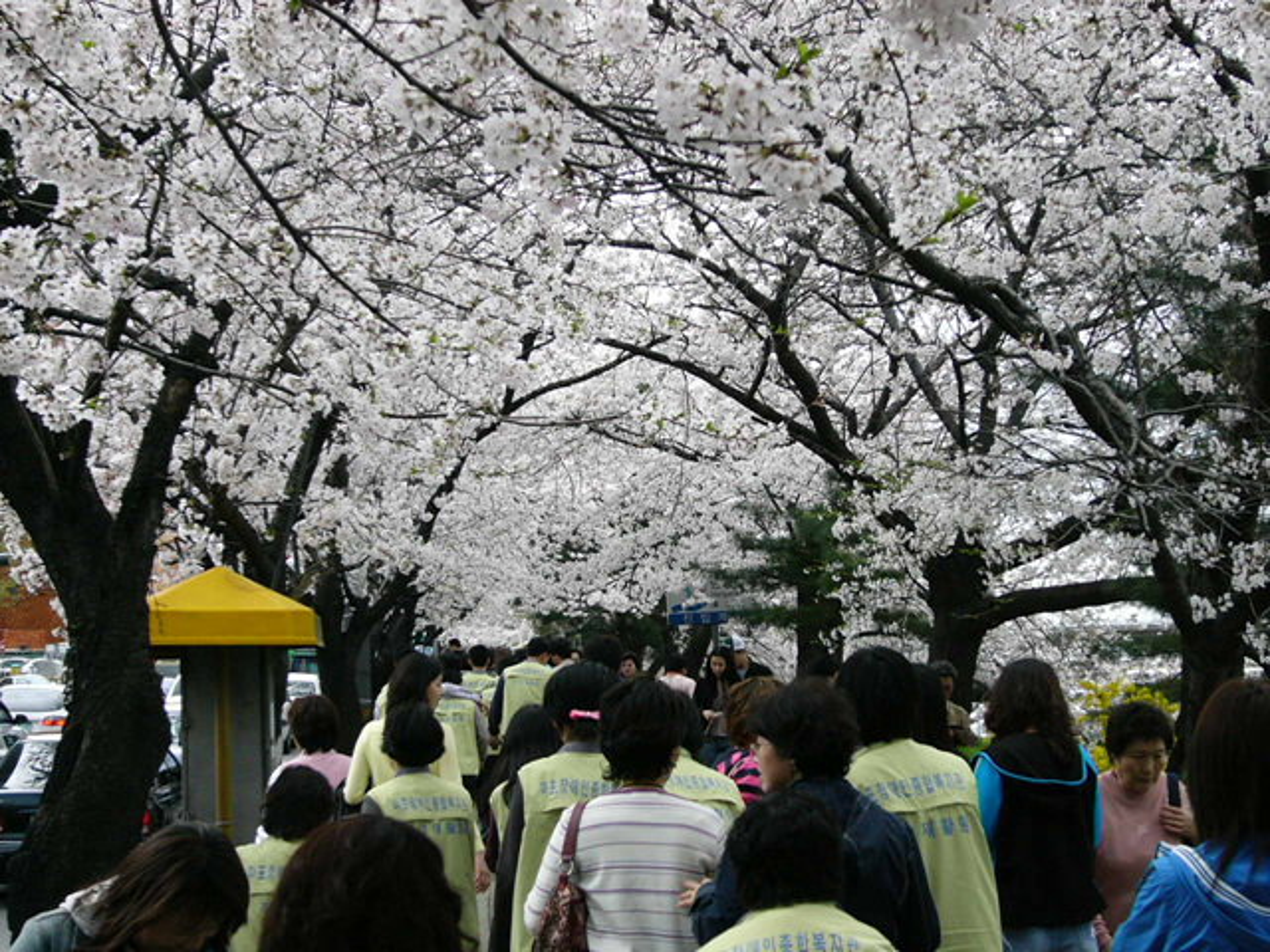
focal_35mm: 60
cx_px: 635
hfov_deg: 32.2
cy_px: 476
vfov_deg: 24.4
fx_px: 2201
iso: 100
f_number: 3.7
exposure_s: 1/250
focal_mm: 10
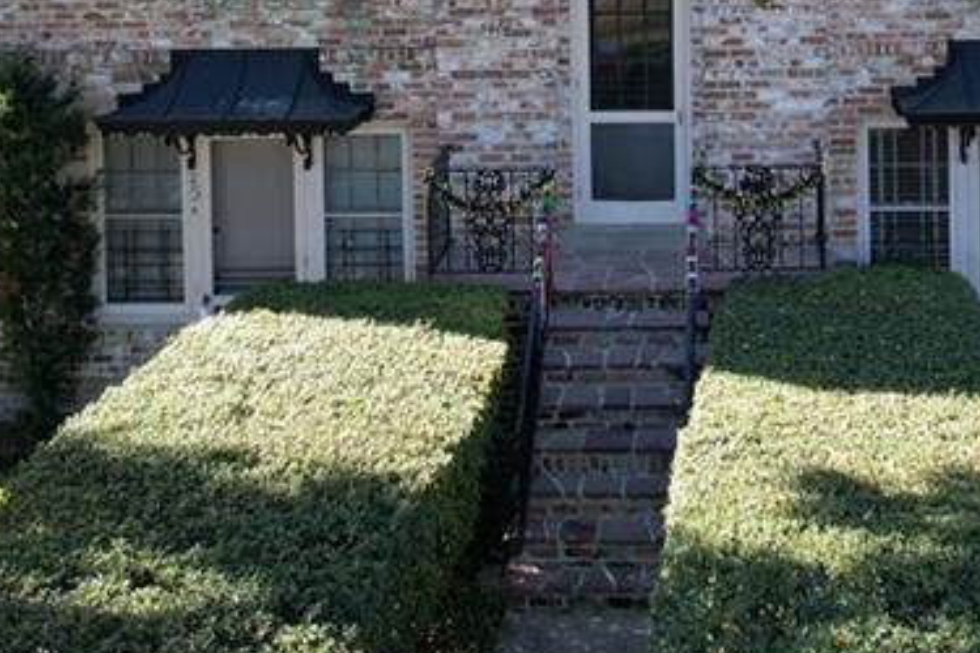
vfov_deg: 20.8
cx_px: 711
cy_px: -175
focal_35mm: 60
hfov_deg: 32.9
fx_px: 1633
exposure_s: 1/250
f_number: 2.8
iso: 110
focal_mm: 8.38
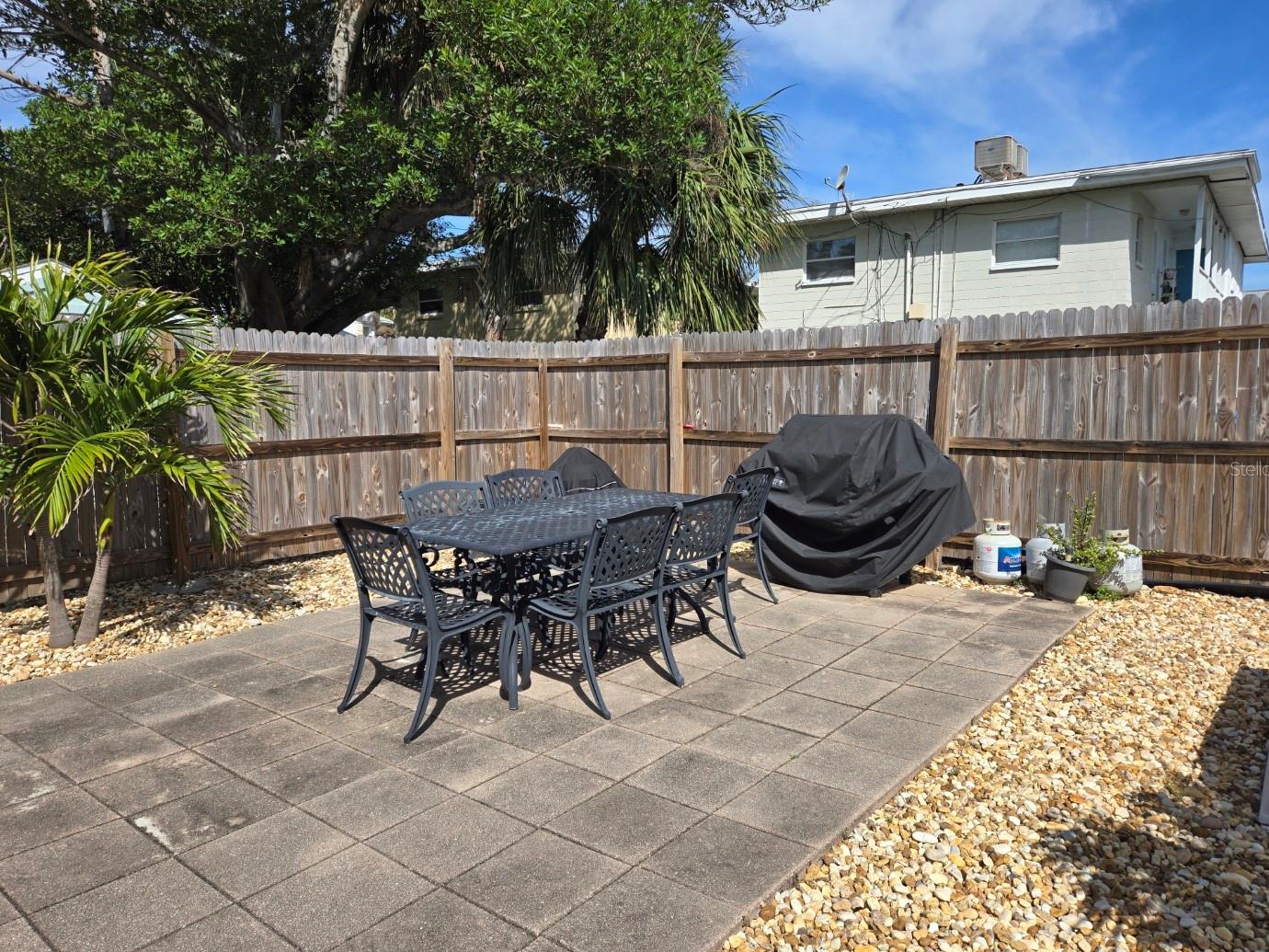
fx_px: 880
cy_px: 468
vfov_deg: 56.8
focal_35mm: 24
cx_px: 655
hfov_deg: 71.6
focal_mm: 5.4
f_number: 1.8
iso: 25
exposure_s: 1/1904
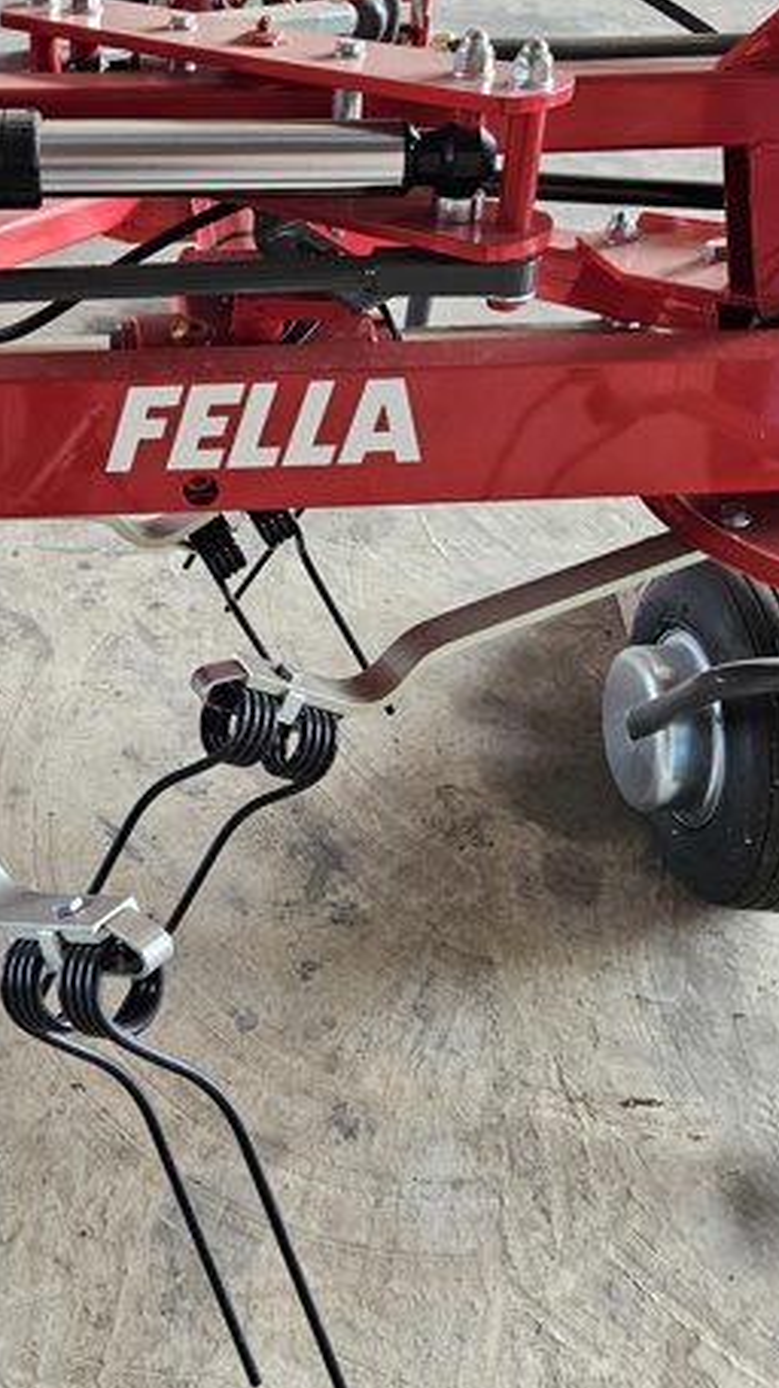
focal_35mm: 44
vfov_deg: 46.1
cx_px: 137
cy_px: 548
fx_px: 1618
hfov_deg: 26.5
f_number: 1.8
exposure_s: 1/100
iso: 320
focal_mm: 5.4
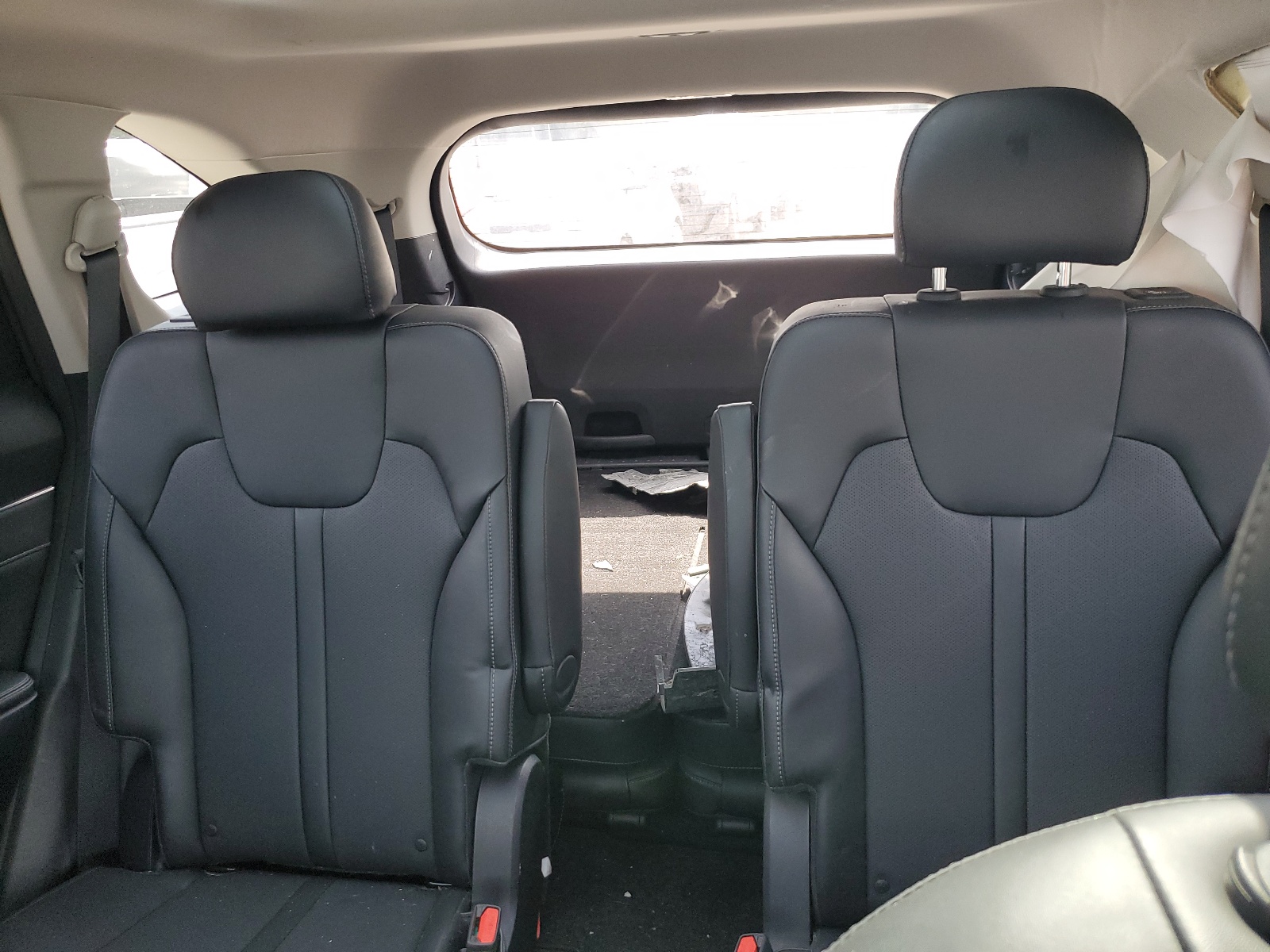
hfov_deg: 67.3
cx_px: 635
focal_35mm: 26
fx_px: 954
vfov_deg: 53.1
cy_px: 476
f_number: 1.5
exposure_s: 1/120
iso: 94
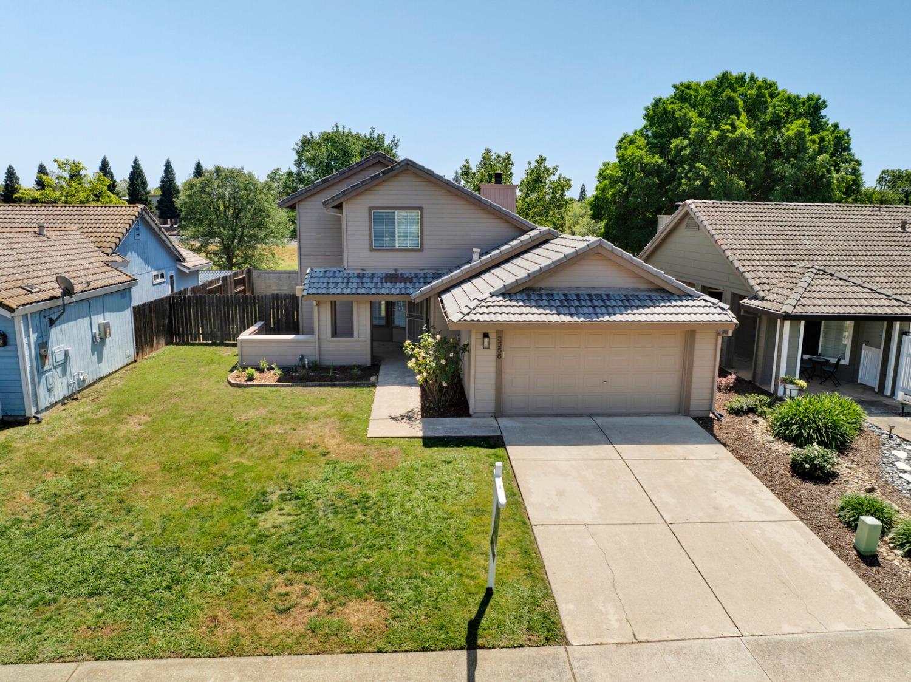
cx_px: 456
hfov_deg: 71.6
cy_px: 341
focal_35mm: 24
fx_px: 631
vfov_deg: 56.8
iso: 100
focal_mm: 12.3
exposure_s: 1/60
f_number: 2.8
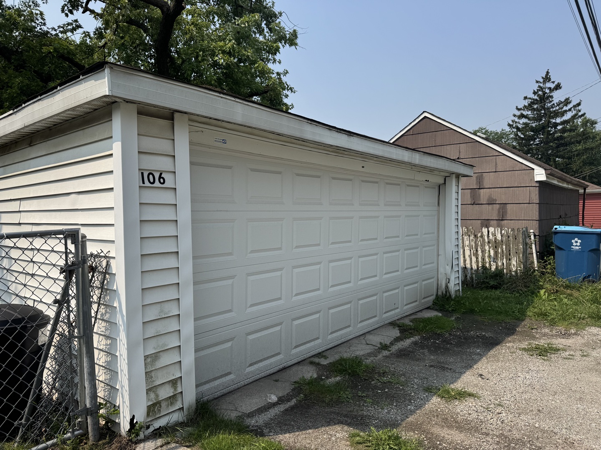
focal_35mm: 24
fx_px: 417
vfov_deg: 56.8
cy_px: 225
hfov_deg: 71.6
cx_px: 300
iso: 80
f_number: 1.78
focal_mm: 6.76
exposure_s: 1/5348
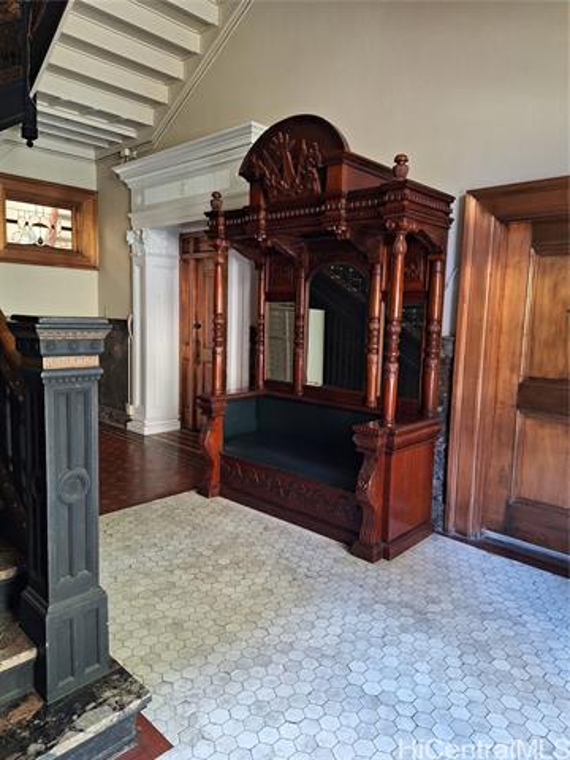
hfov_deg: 58.9
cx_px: 285
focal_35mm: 23
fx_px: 505
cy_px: 380
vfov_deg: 73.9
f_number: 1.8
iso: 200
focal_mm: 5.54
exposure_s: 1/40
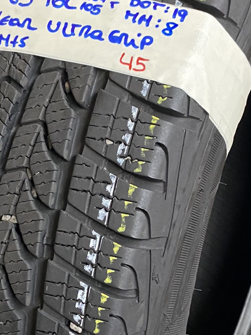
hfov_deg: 21.3
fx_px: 667
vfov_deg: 28.1
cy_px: 206
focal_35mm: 69
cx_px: 91
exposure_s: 1/60
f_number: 1.8
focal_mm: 4.25
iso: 320
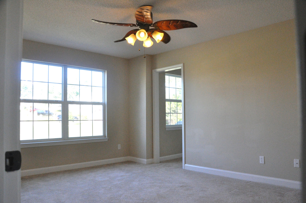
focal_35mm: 27
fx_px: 229
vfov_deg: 47.8
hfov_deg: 67.4
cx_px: 153
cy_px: 102
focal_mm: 18
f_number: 6.3
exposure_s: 1/160
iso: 1600
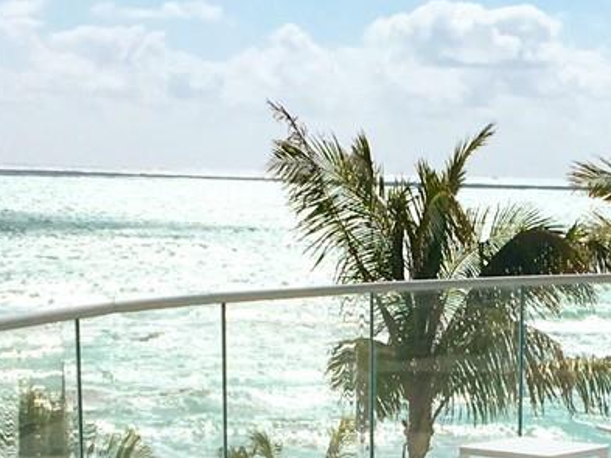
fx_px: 2083
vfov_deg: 12.4
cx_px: 538
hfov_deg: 16.5
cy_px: 483
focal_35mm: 118
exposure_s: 1/5495
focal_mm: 4.15
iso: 25
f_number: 2.2
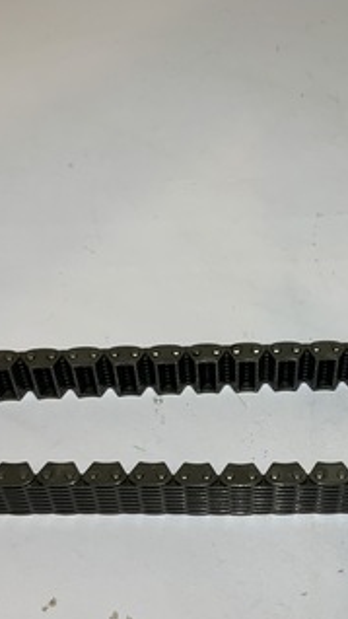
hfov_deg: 23.2
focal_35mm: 51
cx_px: 271
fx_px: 836
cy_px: 397
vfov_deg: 40.2
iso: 50
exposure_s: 1/121
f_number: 1.8
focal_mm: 4.25
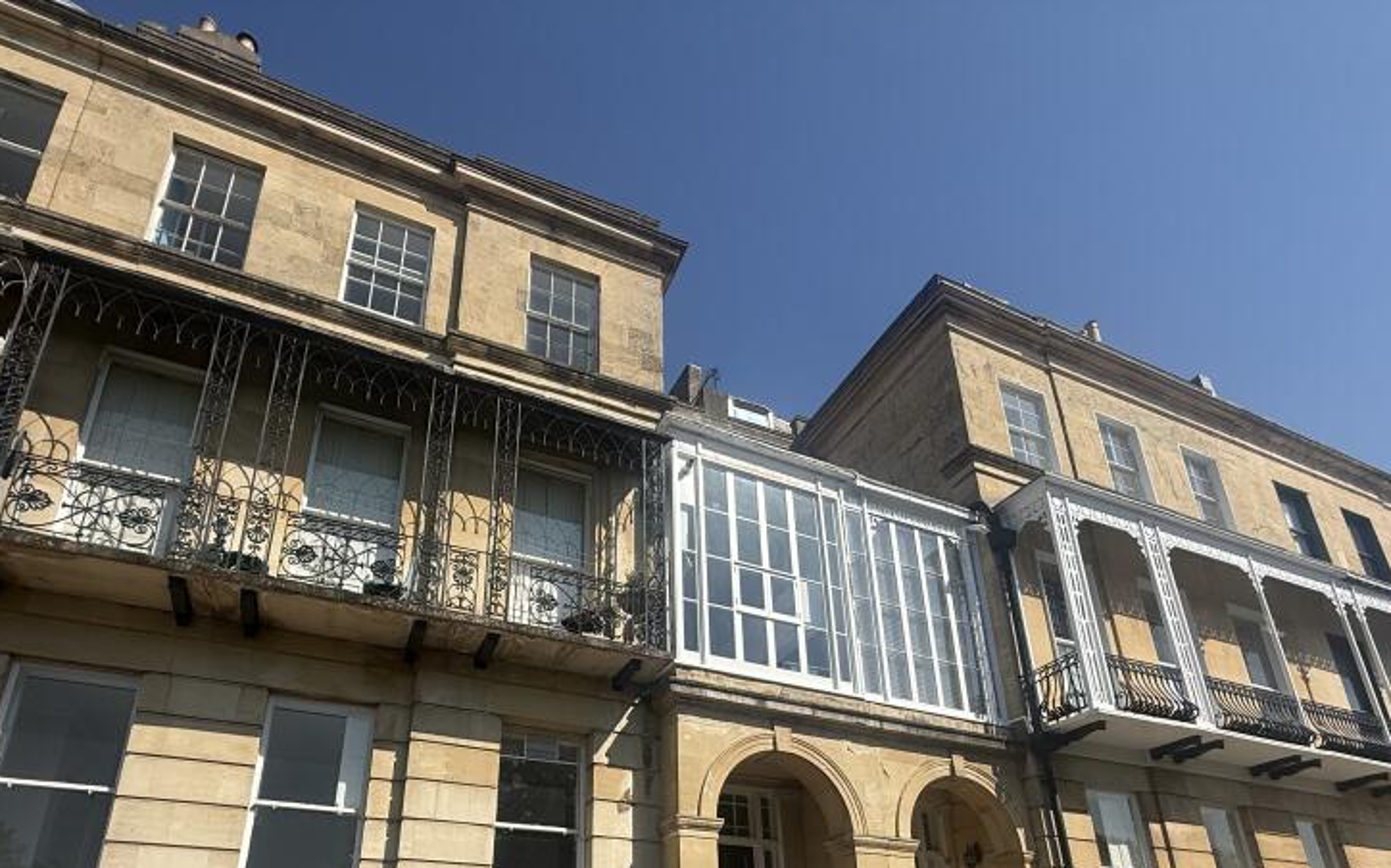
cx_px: 638
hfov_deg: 82.1
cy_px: 734
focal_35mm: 21
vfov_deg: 52.3
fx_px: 796
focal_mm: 2.22
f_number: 2.2
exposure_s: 1/3289
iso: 50
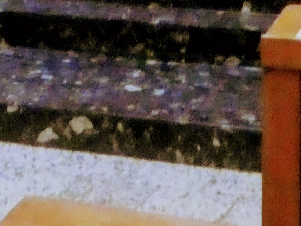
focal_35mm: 137
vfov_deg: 9.9
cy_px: -253
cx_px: 72
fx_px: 1191
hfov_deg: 14.3
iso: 1600
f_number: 3.3
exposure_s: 1/20
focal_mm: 4.3
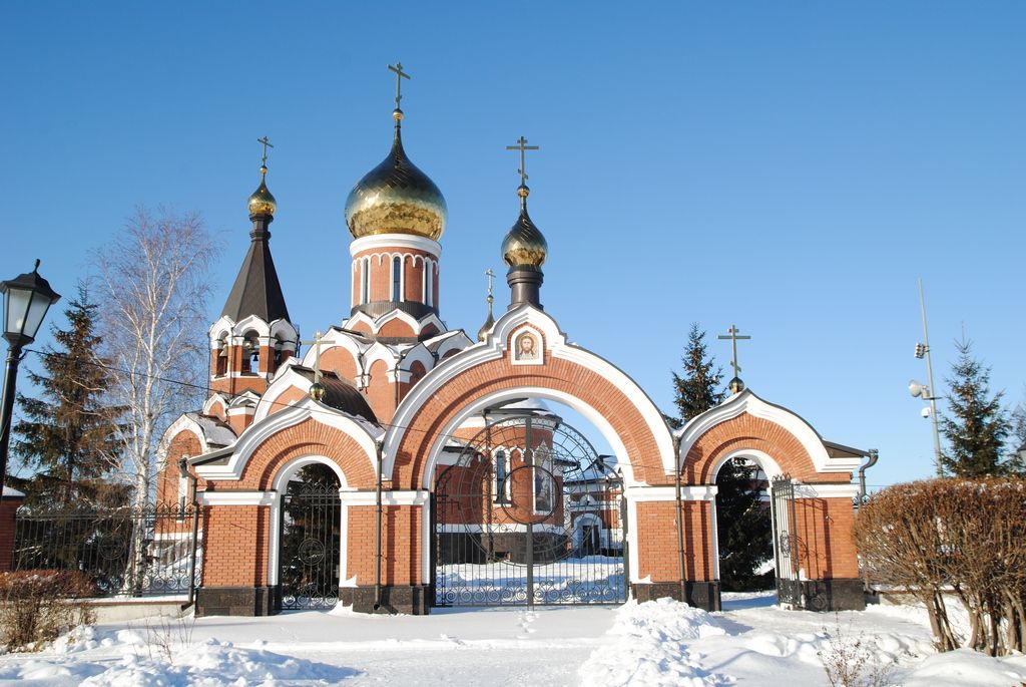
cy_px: 344
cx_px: 513
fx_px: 941
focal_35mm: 33
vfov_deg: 40.1
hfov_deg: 57.2
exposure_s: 1/250
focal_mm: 22
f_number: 8
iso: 100
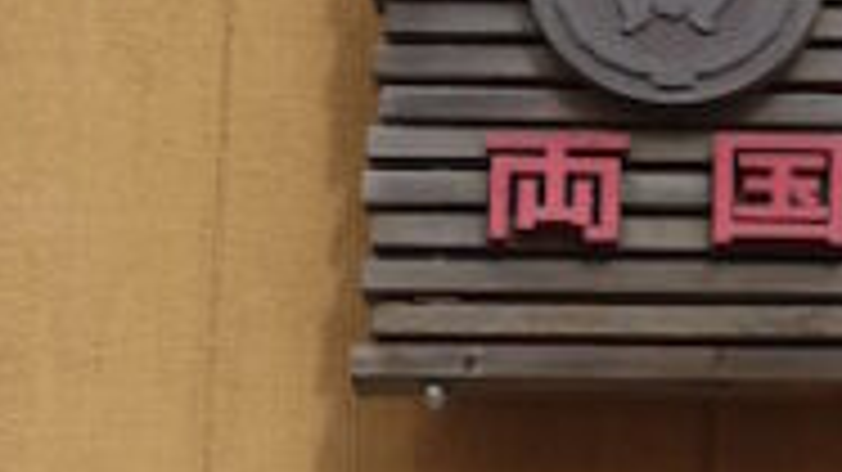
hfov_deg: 12.8
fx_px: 3593
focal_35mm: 161
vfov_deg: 7.2
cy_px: 1045
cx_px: 1207
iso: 125
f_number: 5
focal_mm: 10.4
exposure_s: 1/400
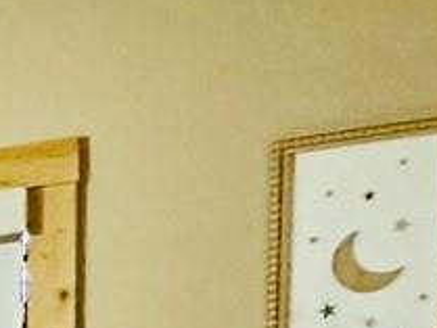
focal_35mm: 107
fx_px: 1352
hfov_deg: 14.2
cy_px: 710
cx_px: -523
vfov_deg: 11.9
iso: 500
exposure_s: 1/60
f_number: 2.2
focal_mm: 2.22
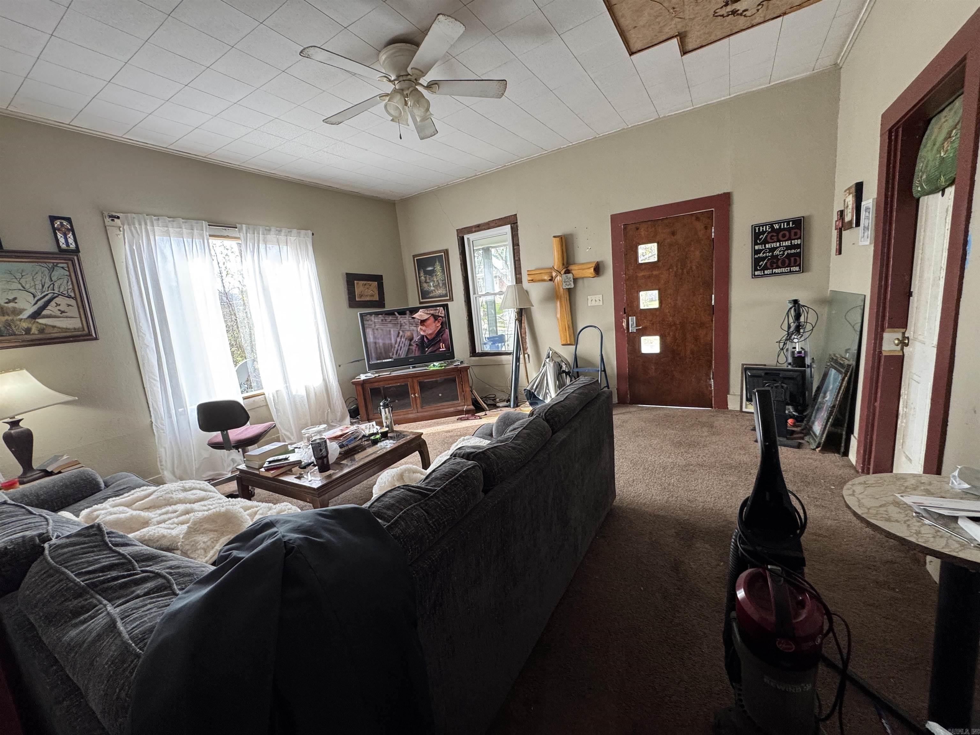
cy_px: 368
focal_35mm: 14
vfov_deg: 85.7
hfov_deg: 102.1
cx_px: 490
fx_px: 396
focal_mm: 2.22
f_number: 2.2
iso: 200
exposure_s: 1/99
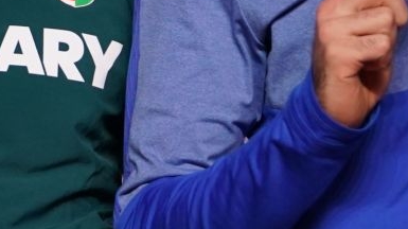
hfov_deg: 2.9
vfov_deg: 1.6
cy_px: -41
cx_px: 167
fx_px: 8001
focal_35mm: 740
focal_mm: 151
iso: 2000
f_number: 2.8
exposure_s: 1/250
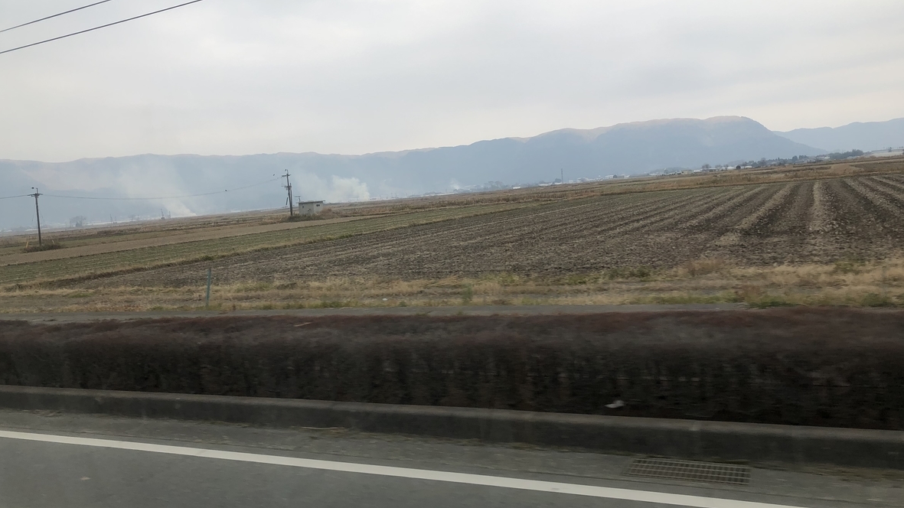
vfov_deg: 37.8
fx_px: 743
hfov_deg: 62.6
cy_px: 243
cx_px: 449
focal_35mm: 31
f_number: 1.8
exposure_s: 1/256
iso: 20
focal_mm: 3.99
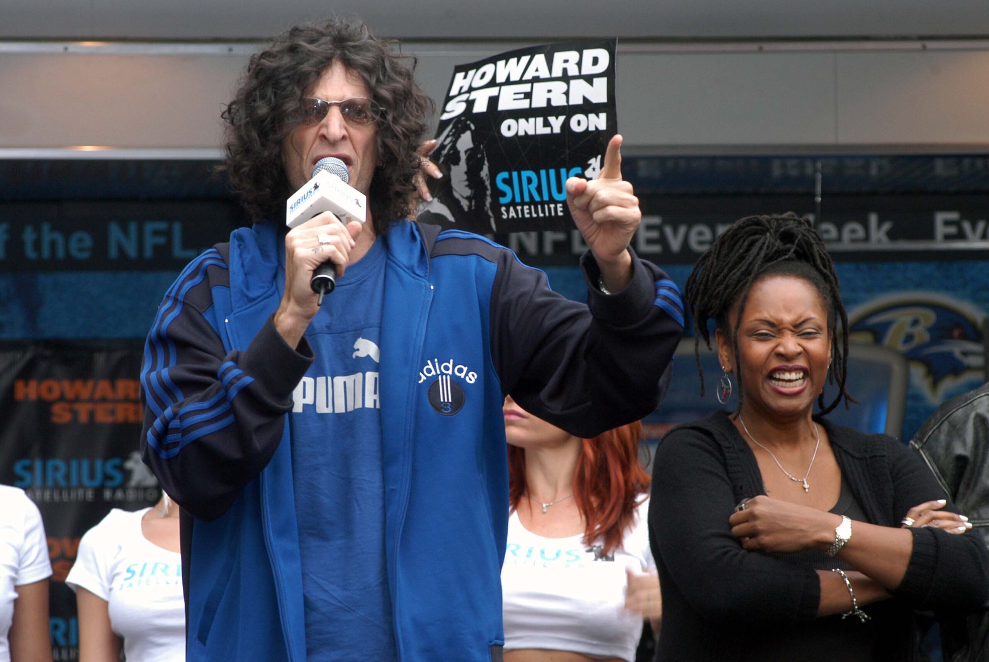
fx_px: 7634
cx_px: 494
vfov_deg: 5.0
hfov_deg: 7.4
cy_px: 331
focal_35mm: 278
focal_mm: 185
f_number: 5.6
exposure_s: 1/125
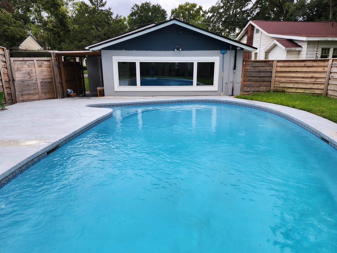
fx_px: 243
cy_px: 135
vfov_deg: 54.8
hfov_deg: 69.4
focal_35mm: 25
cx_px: 168
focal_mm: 6.4
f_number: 1.8
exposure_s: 1/521
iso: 12
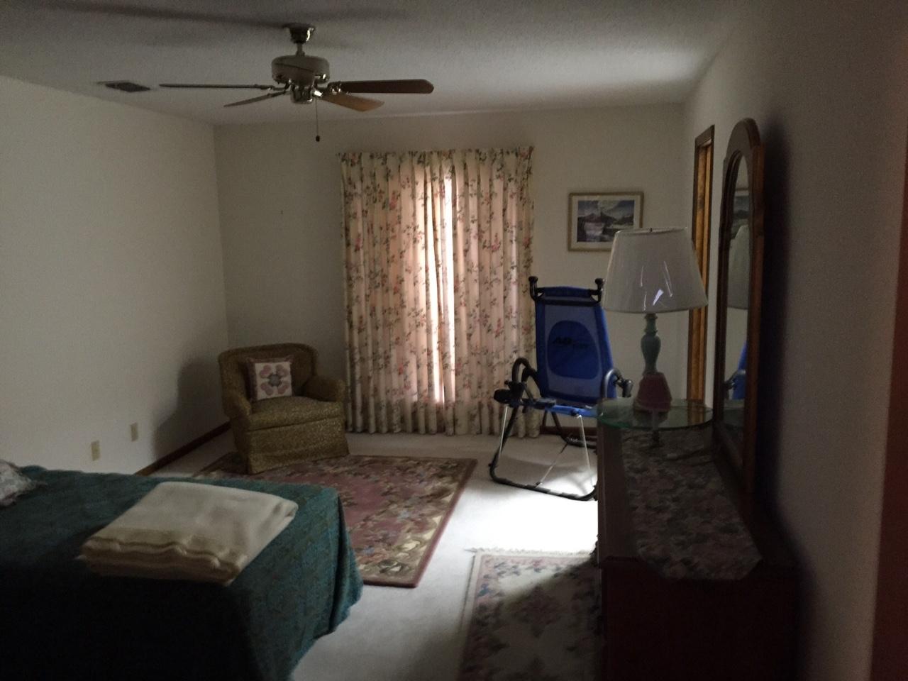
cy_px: 340
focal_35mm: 29
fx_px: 761
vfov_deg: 48.2
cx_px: 454
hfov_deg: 61.7
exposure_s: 1/15
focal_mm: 4.15
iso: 400
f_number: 2.2
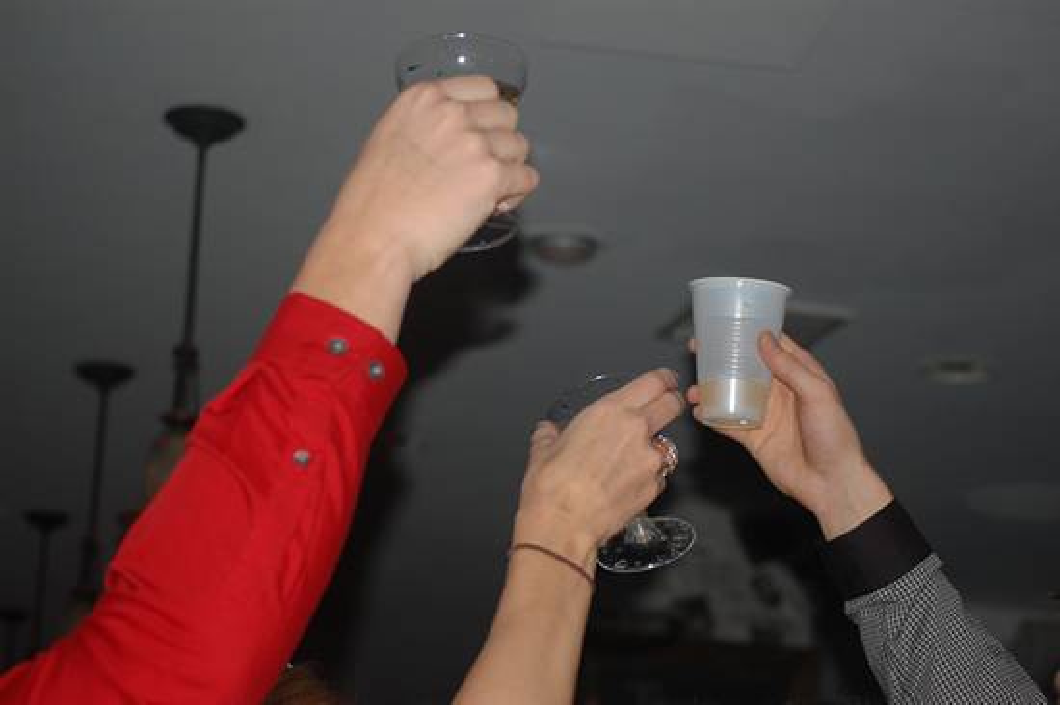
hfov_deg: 24.6
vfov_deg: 16.5
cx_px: 530
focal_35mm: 82
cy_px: 352
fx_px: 2428
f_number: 4.2
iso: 400
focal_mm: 55
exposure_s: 1/60
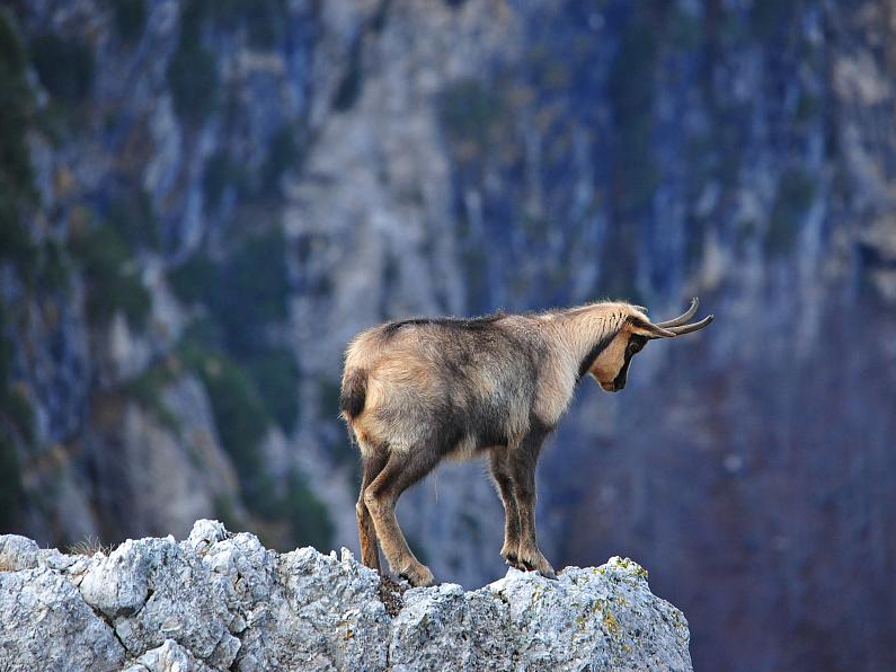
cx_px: 484
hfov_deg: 3.6
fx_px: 14079
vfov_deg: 2.7
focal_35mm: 544
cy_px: 337
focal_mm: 500
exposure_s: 1/500
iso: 2000
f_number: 11
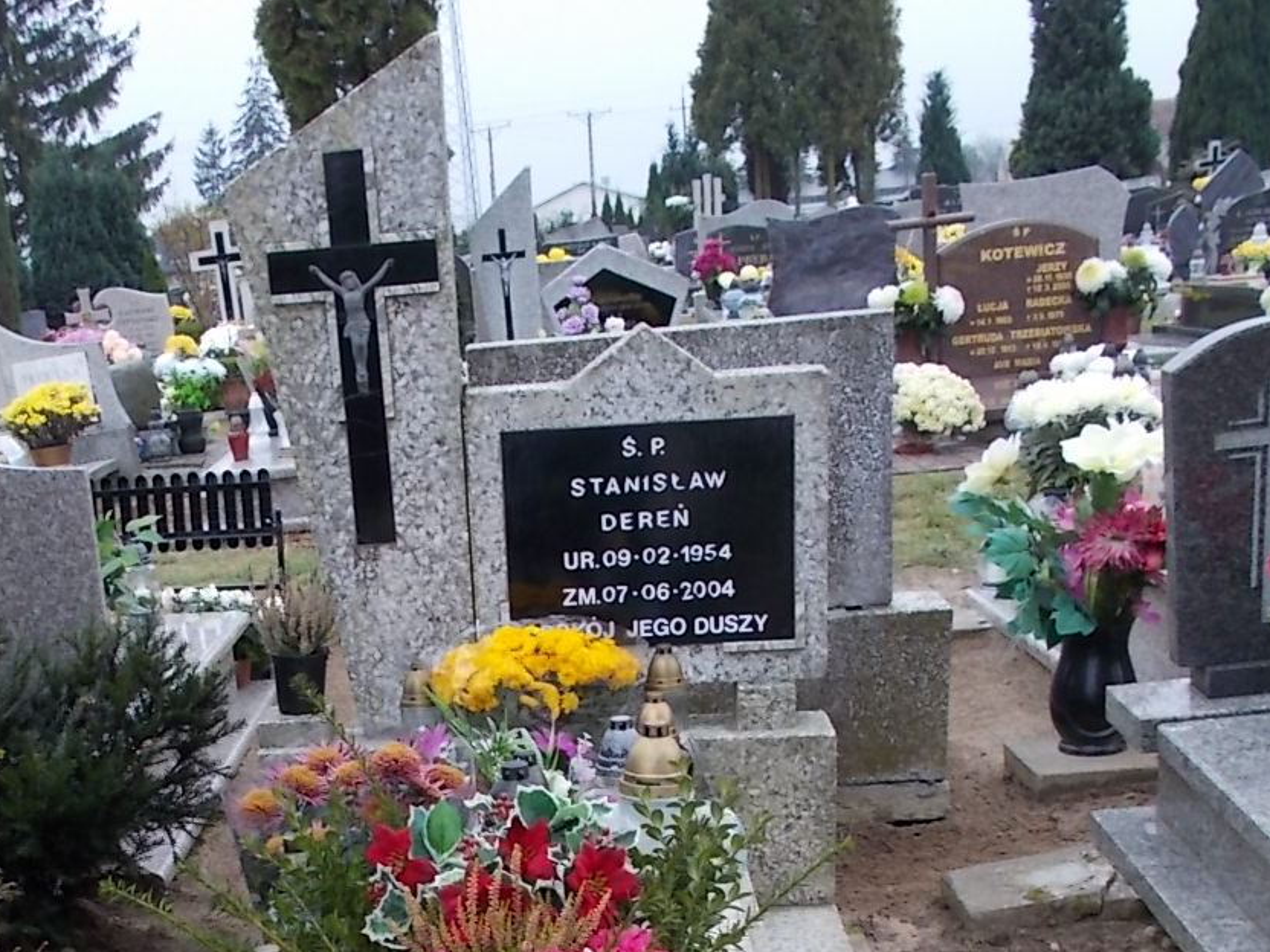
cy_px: 903
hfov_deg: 37.7
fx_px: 1834
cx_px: 406
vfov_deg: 27.8
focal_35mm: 50
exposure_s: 1/50
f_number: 3.2
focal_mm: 4.6
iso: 80
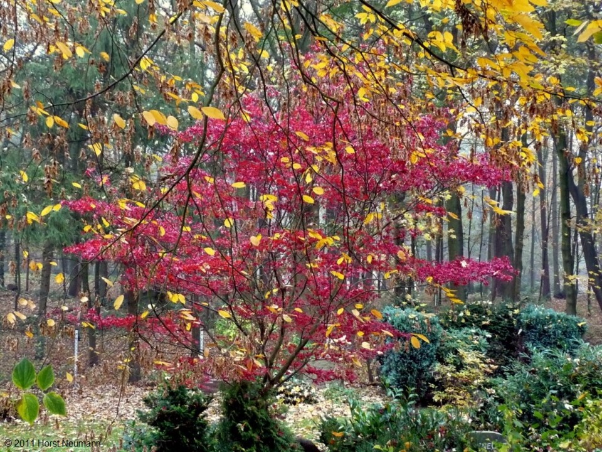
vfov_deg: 29.7
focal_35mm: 49
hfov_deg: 38.9
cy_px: 226
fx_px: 852
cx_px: 301
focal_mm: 6
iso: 400
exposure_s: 1/20
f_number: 3.7
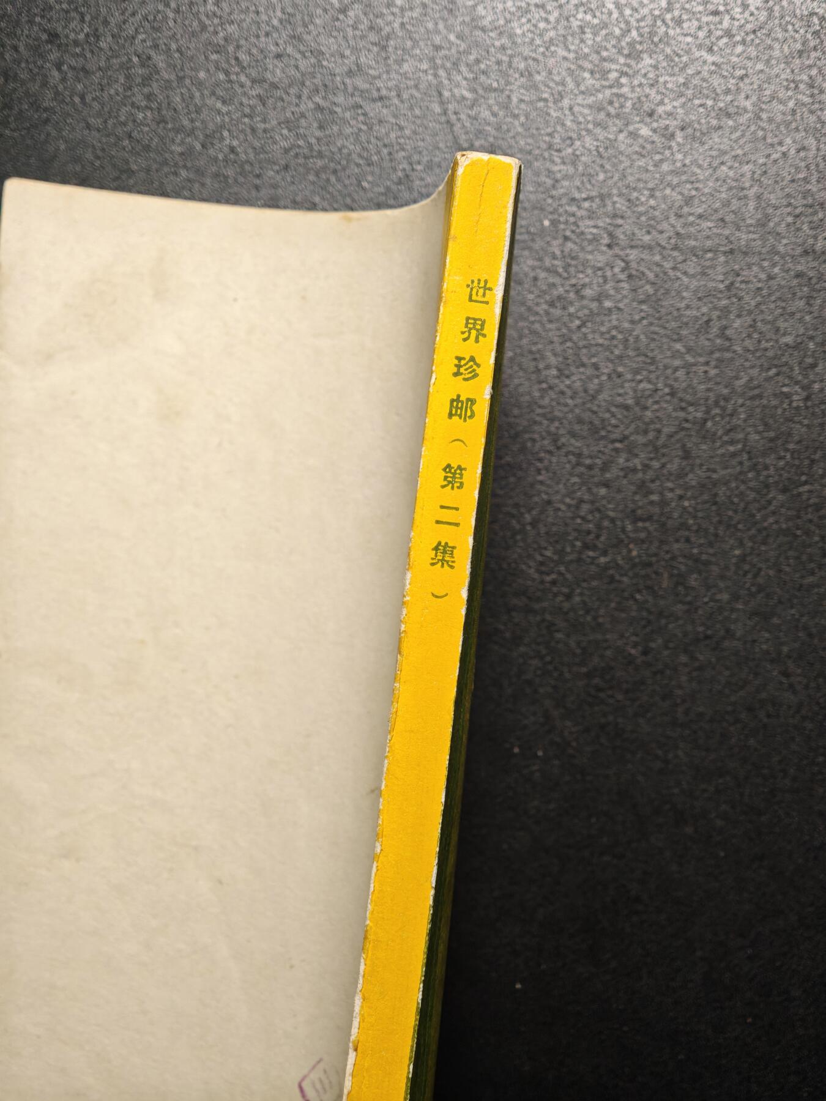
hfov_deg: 24.4
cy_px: 550
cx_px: 413
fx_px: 1909
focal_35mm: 60
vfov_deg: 32.2
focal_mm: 9
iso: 640
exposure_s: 1/109
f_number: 2
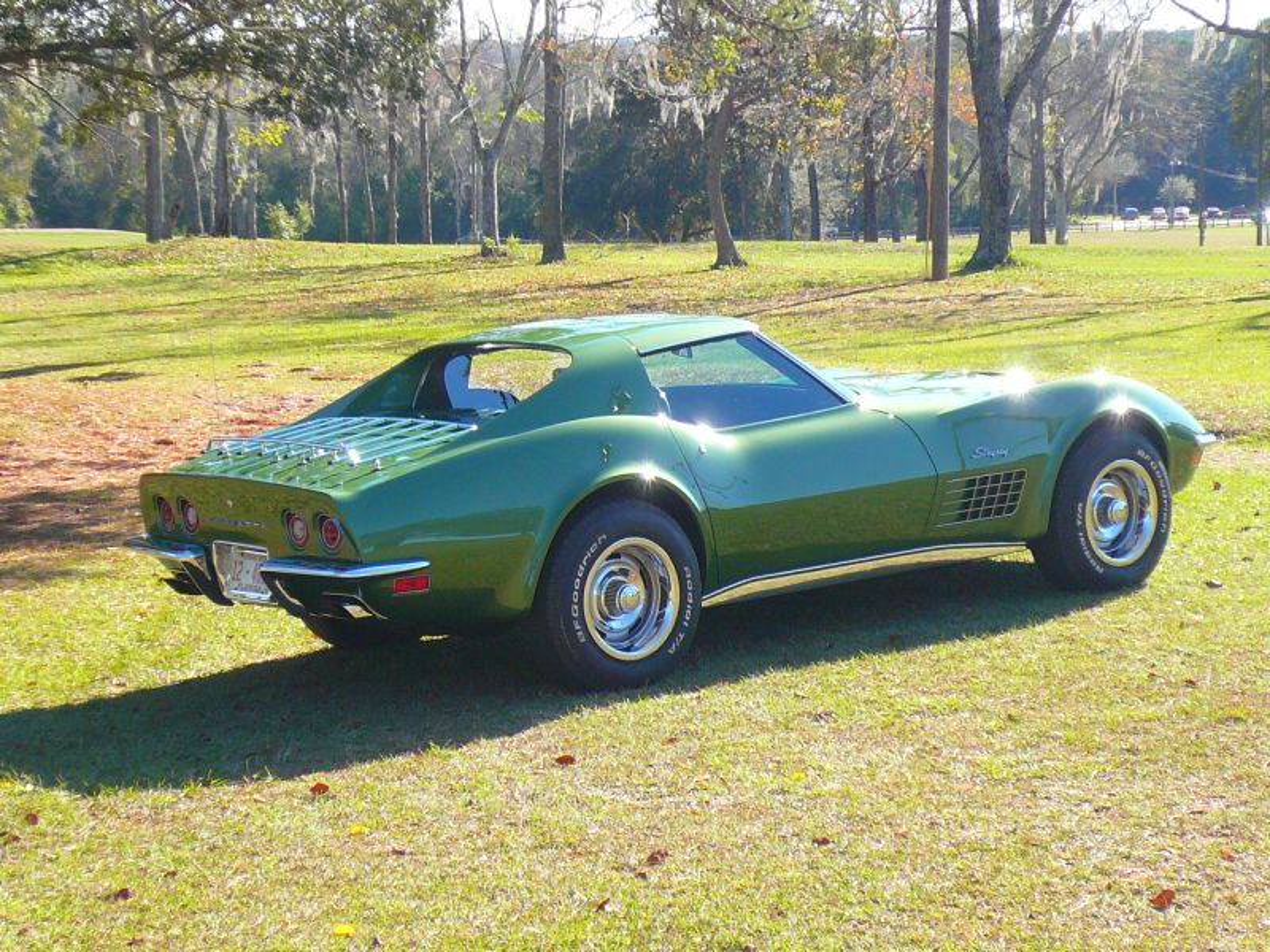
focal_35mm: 80
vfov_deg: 18.4
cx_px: 635
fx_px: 2935
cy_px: 476
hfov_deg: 24.4
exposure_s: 1/250
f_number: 3.8
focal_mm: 8.8
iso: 100
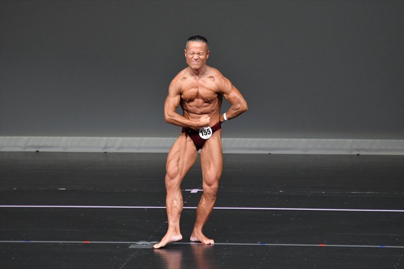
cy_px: 134
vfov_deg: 4.0
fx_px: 3870
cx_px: 202
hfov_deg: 6.0
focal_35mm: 345
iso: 4000
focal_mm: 230
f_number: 5.6
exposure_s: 1/400
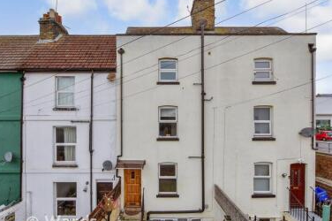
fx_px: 175
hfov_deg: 86.9
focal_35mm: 19
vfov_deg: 64.2
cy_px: 126
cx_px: 162
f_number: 11
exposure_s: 1/30
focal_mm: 10
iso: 250
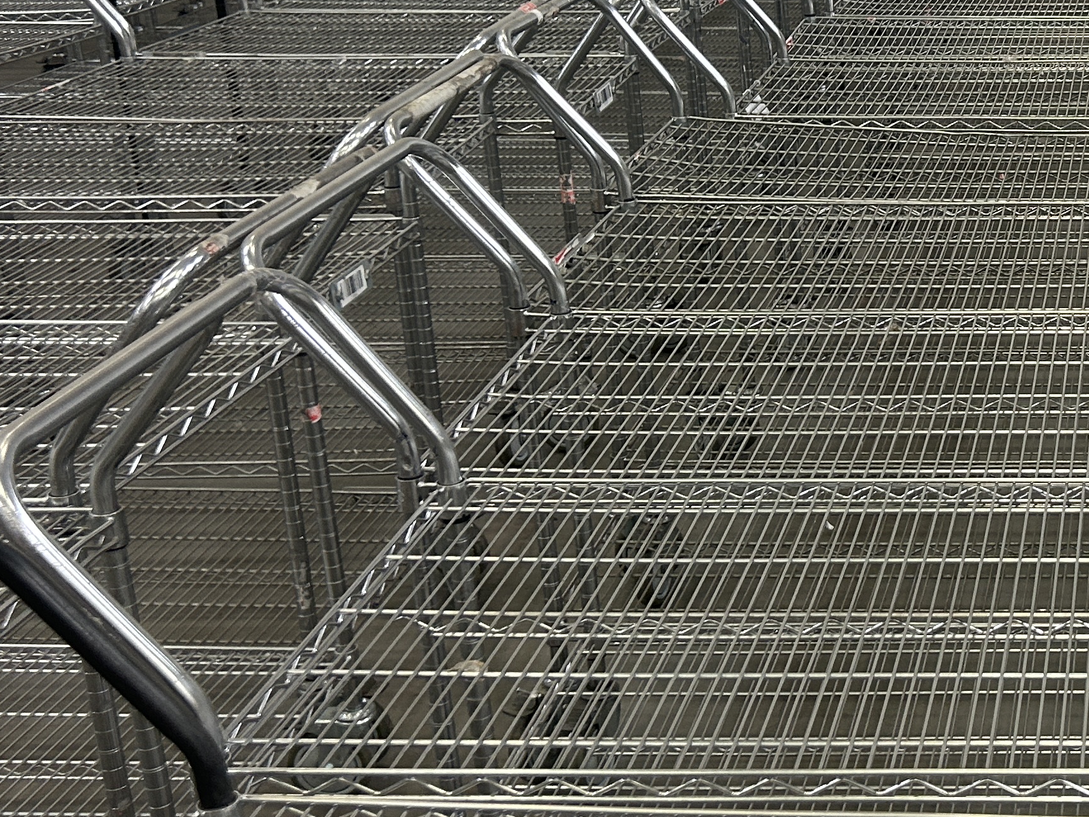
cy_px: 280
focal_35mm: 61
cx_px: 1109
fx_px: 1919
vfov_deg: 23.9
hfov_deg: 29.4
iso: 100
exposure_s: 1/60
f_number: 1.5
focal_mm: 5.7
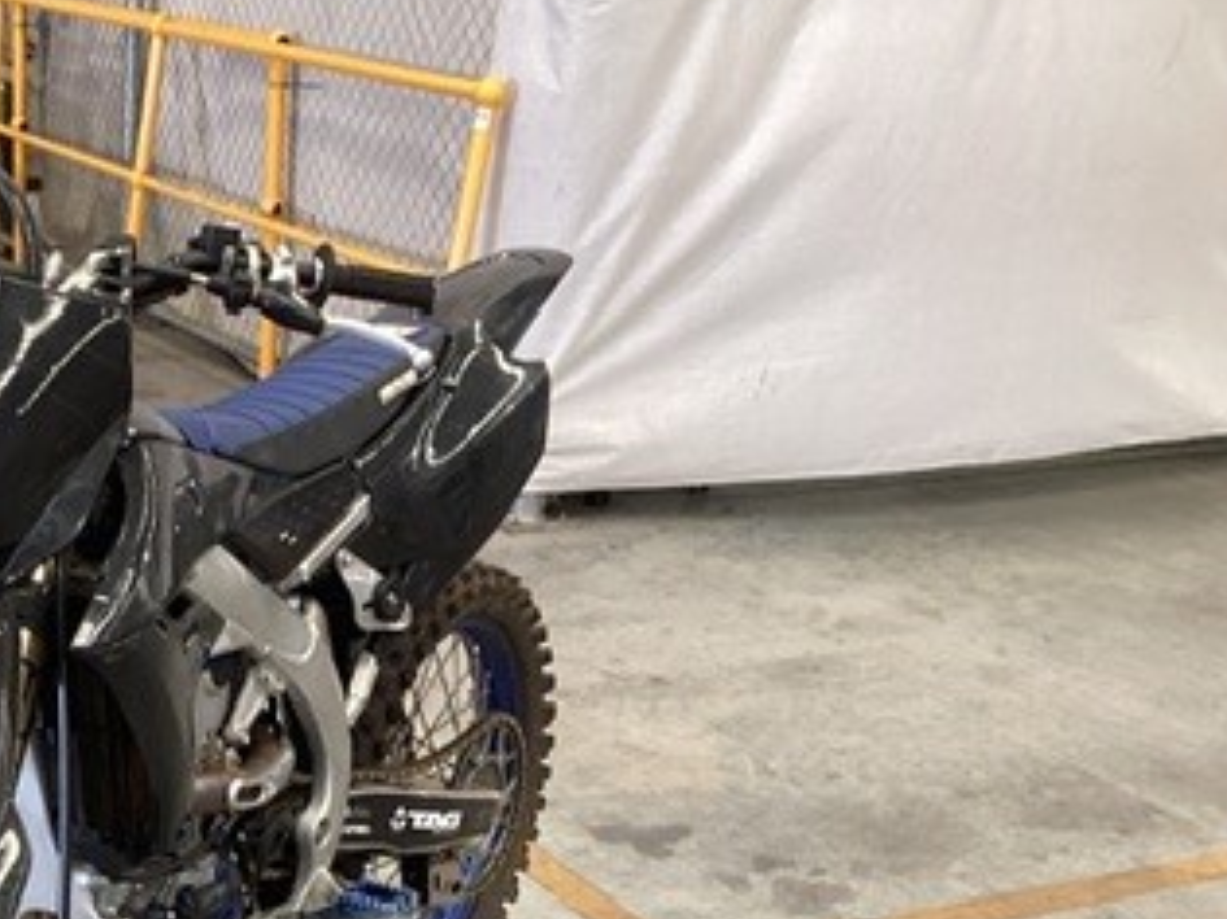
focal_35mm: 63
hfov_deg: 28.7
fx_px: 2232
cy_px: 872
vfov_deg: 22.5
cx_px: -8
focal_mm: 3.3
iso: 125
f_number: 2.4
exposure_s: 1/50
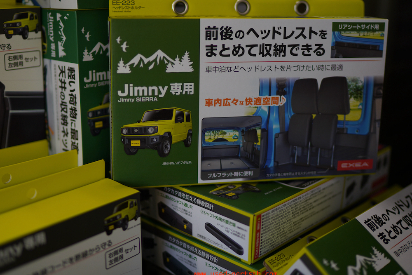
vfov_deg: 27.5
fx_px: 561
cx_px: 191
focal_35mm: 49
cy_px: 118
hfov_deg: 40.3
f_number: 1.4
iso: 100
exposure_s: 1/500
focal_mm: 35
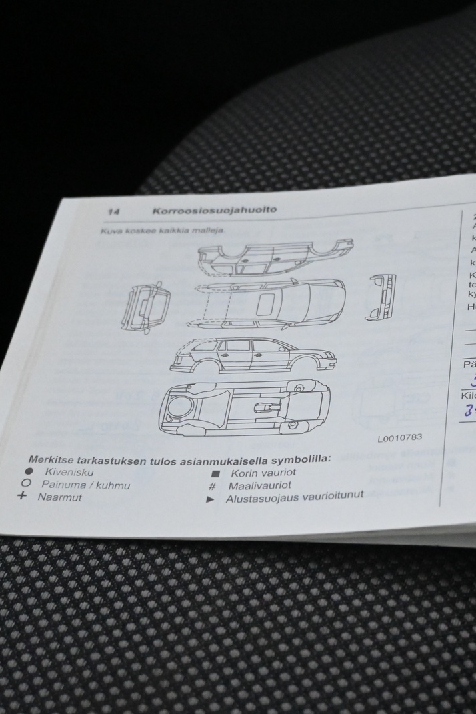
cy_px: 357
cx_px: 391
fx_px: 1237
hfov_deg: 21.5
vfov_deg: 32.2
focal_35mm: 62
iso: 5600
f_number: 4.5
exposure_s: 1/40
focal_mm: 27.5
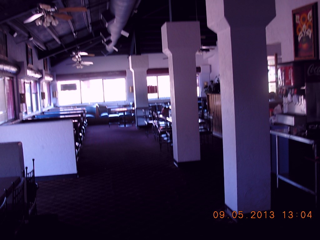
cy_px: 120
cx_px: 160
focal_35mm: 38
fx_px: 351
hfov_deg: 49.0
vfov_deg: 37.7
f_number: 2.9
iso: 50
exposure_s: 1/10.4
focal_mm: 6.3
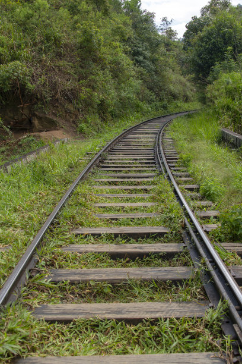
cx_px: 121
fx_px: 363
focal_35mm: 36
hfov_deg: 36.9
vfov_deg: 53.1
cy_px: 182
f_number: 5.6
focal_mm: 36
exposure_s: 1/320
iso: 200
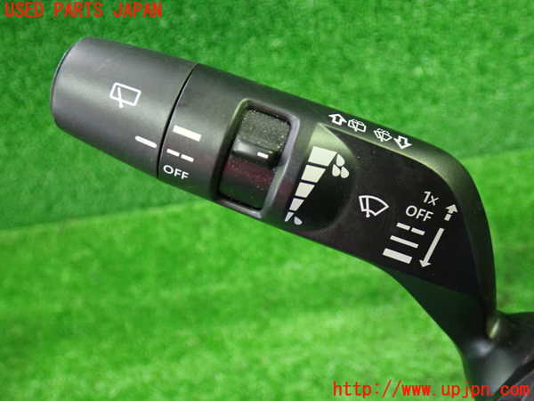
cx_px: 267
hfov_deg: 51.4
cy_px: 200
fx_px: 555
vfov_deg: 39.7
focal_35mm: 36
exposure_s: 1/25
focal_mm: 6.37
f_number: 2.5
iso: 800
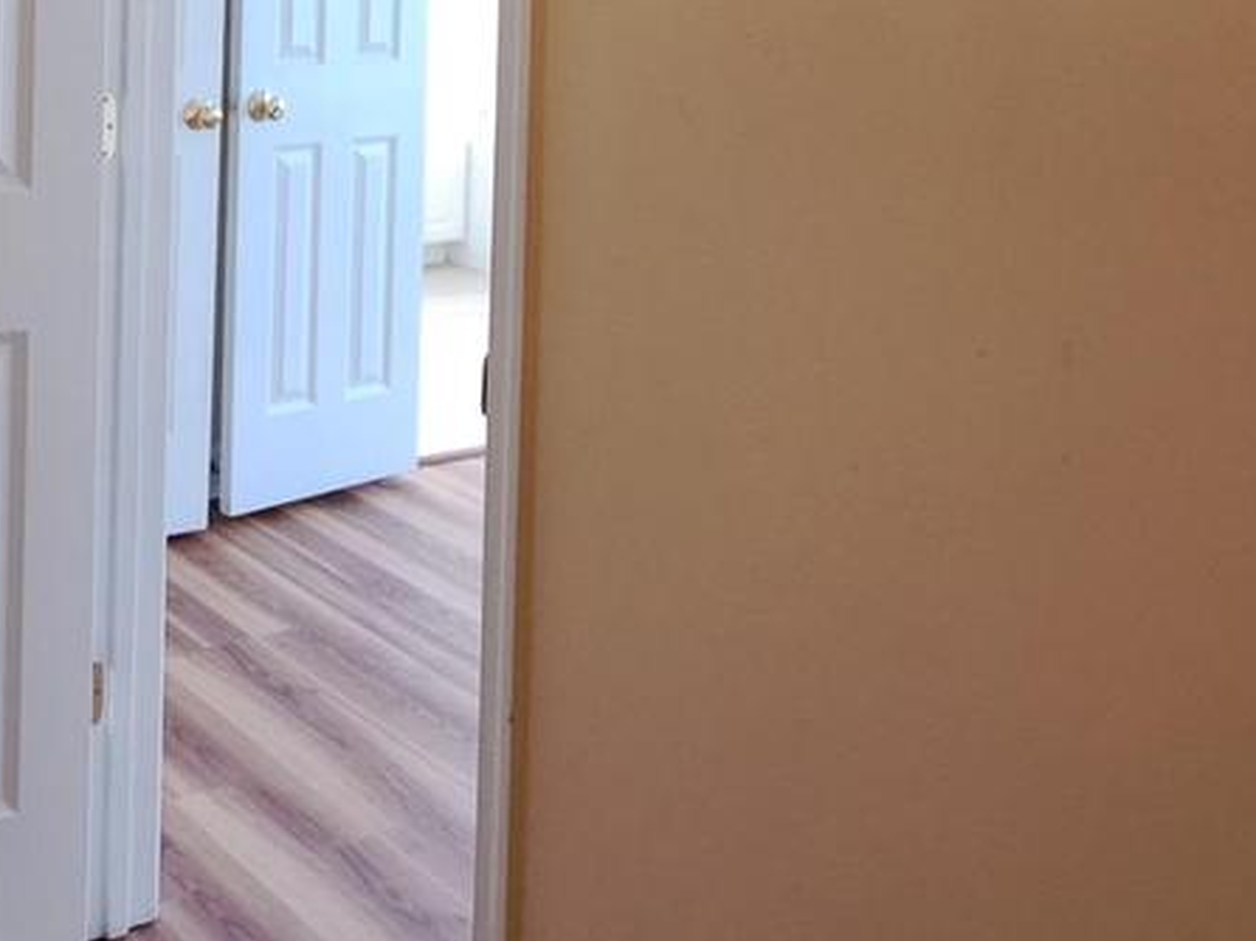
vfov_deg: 31.1
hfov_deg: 39.6
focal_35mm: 42
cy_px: -59
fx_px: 1523
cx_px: 3
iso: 125
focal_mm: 1.74
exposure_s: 1/40
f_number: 2.2
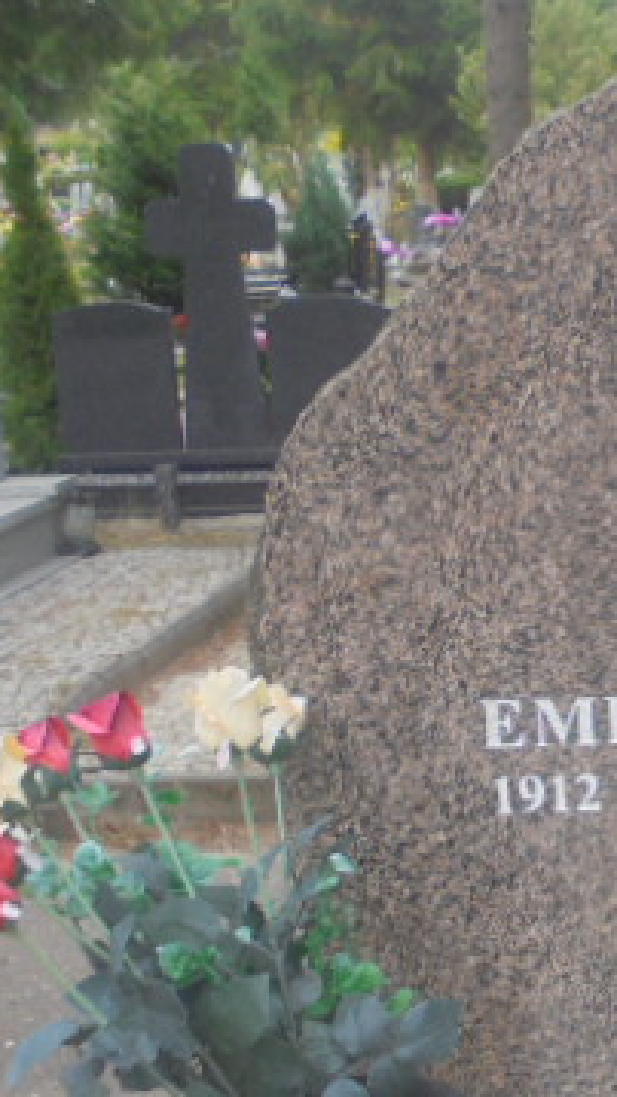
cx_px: 889
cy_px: 657
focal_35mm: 66
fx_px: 1919
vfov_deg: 31.8
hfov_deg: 16.8
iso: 100
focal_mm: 6.1
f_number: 4
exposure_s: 1/30
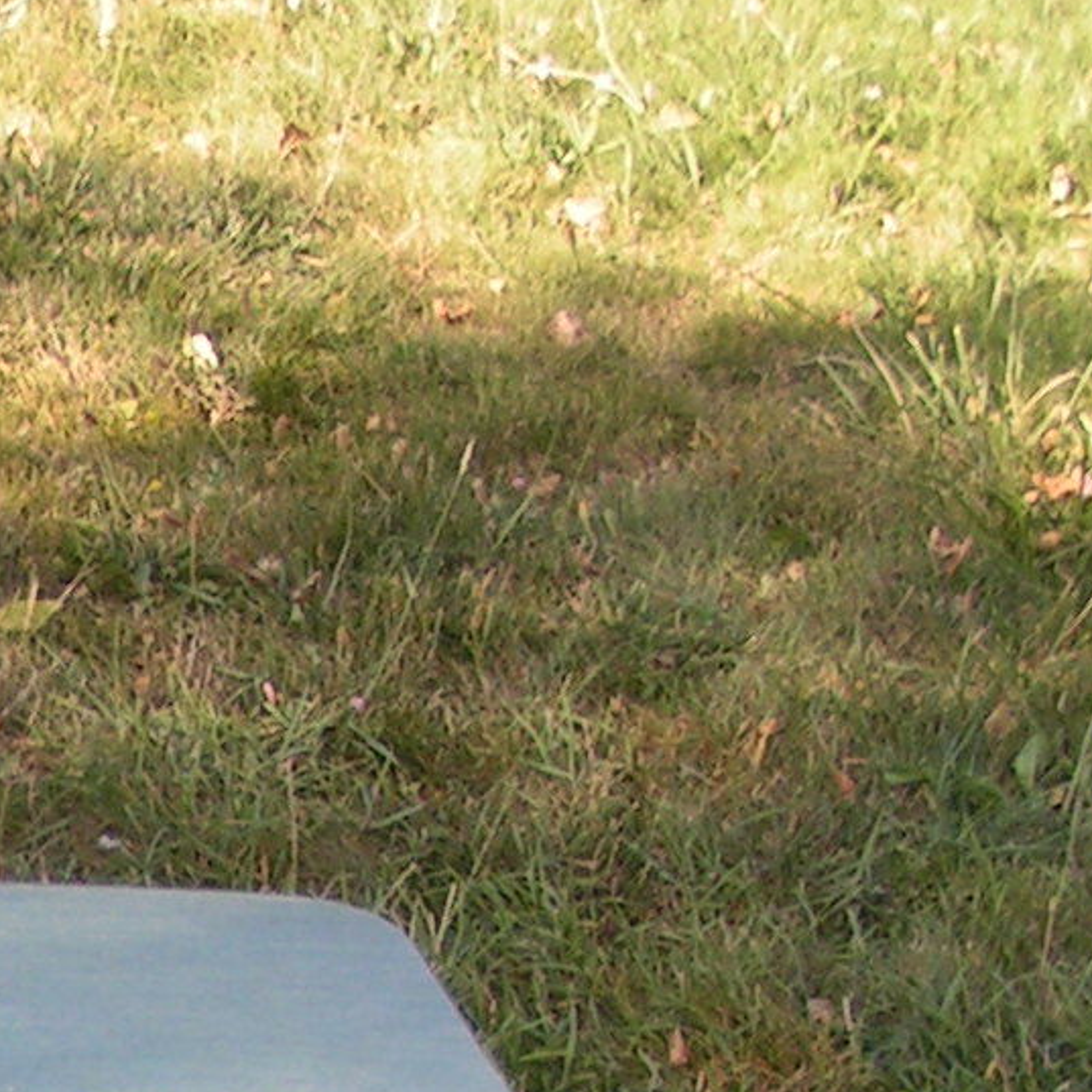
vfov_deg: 13.0
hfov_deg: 12.7
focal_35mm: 128
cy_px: 1523
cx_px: -704
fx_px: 4568
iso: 50
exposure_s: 1/100
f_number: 4.5
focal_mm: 5.8
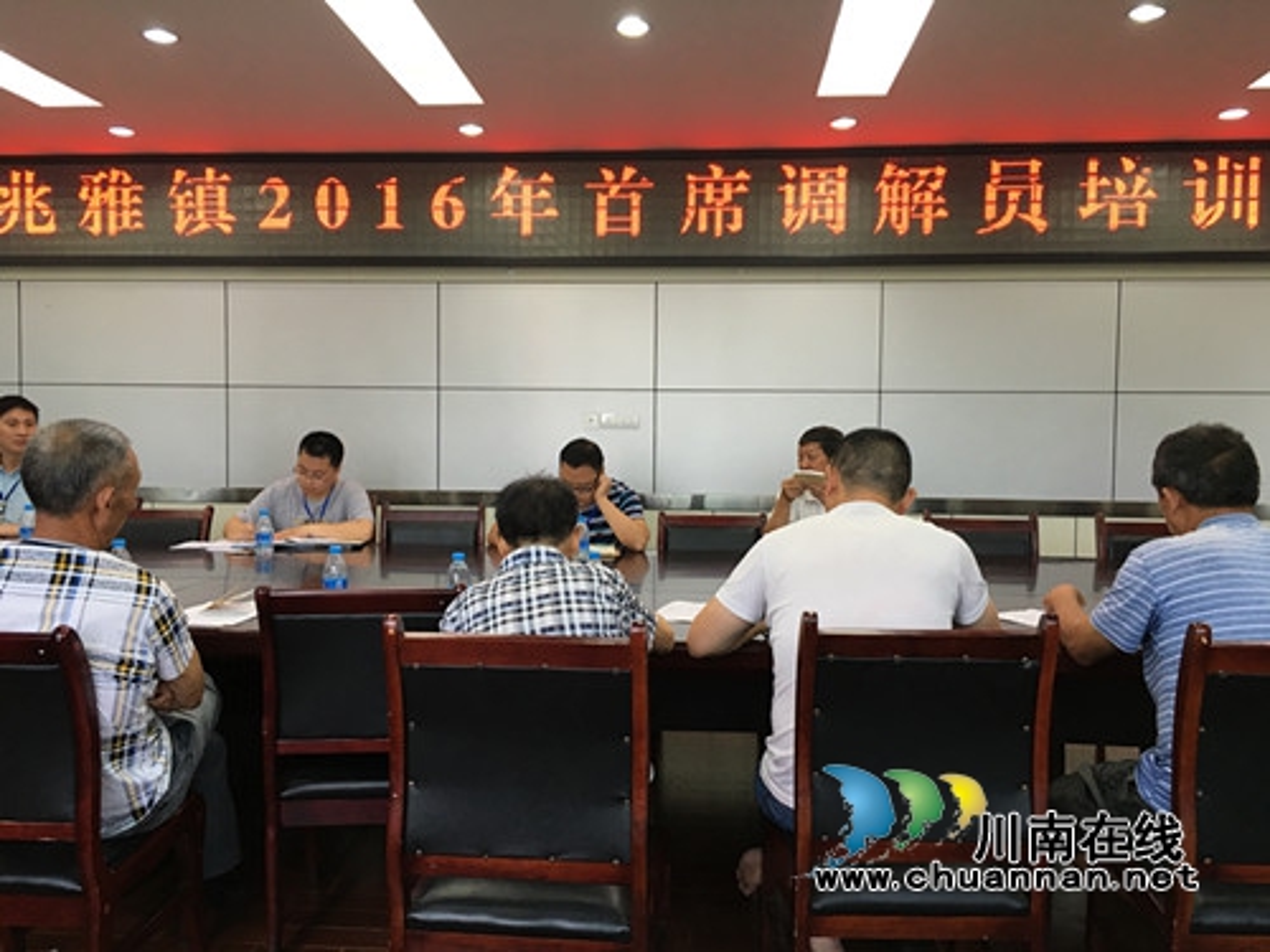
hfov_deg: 61.7
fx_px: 1064
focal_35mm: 29
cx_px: 635
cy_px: 476
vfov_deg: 48.2
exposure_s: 1/33
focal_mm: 4.15
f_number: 2.2
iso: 50
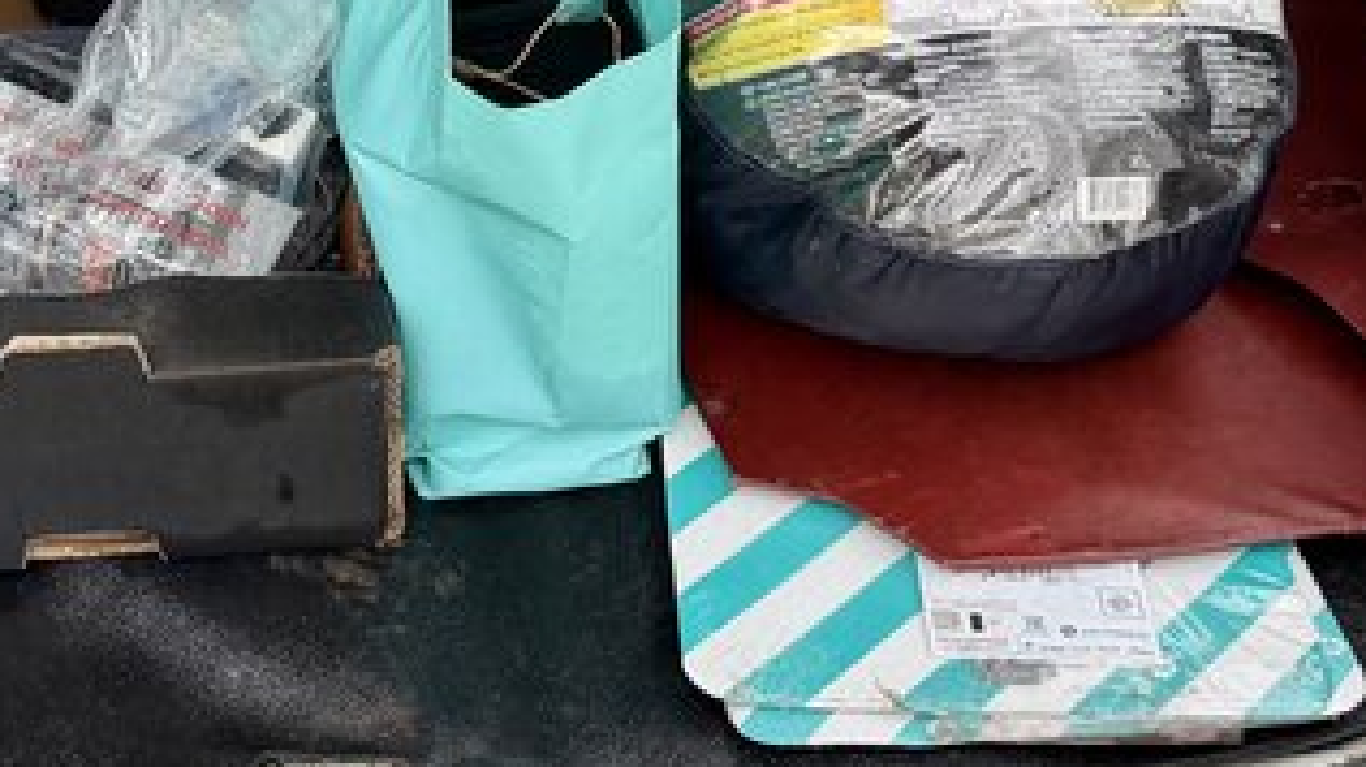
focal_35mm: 66
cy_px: 185
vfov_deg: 18.1
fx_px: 2390
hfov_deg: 31.5
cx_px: 396
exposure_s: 1/124
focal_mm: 6.76
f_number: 1.78
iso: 160
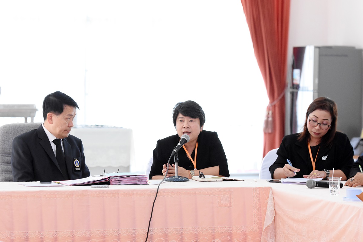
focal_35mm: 153
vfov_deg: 9.0
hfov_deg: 13.4
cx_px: 182
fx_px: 1543
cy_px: 121
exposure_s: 1/160
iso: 3200
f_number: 4
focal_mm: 102
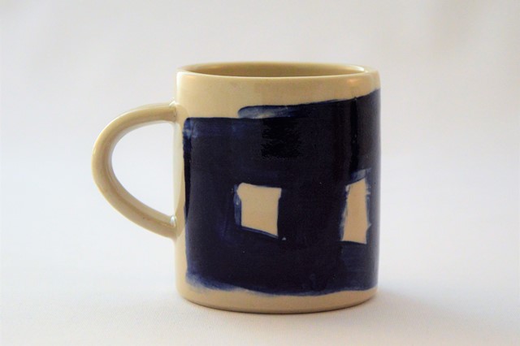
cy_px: 173
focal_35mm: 87
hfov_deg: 23.4
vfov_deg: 15.7
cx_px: 260
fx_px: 1256
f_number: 5
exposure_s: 1/400
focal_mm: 58
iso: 1600
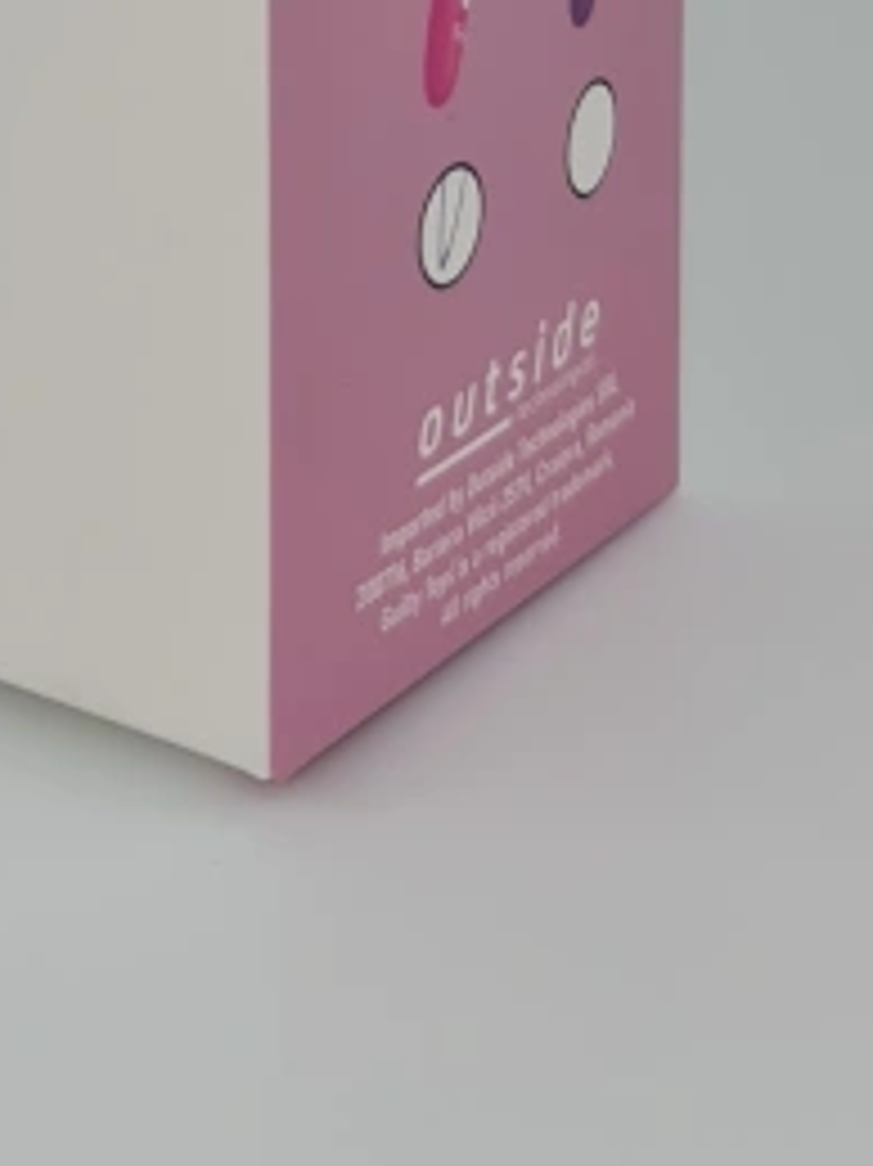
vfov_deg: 15.2
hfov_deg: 12.0
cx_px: -558
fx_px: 3904
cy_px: -779
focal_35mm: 116
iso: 50
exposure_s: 1/431
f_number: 1.8
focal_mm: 7
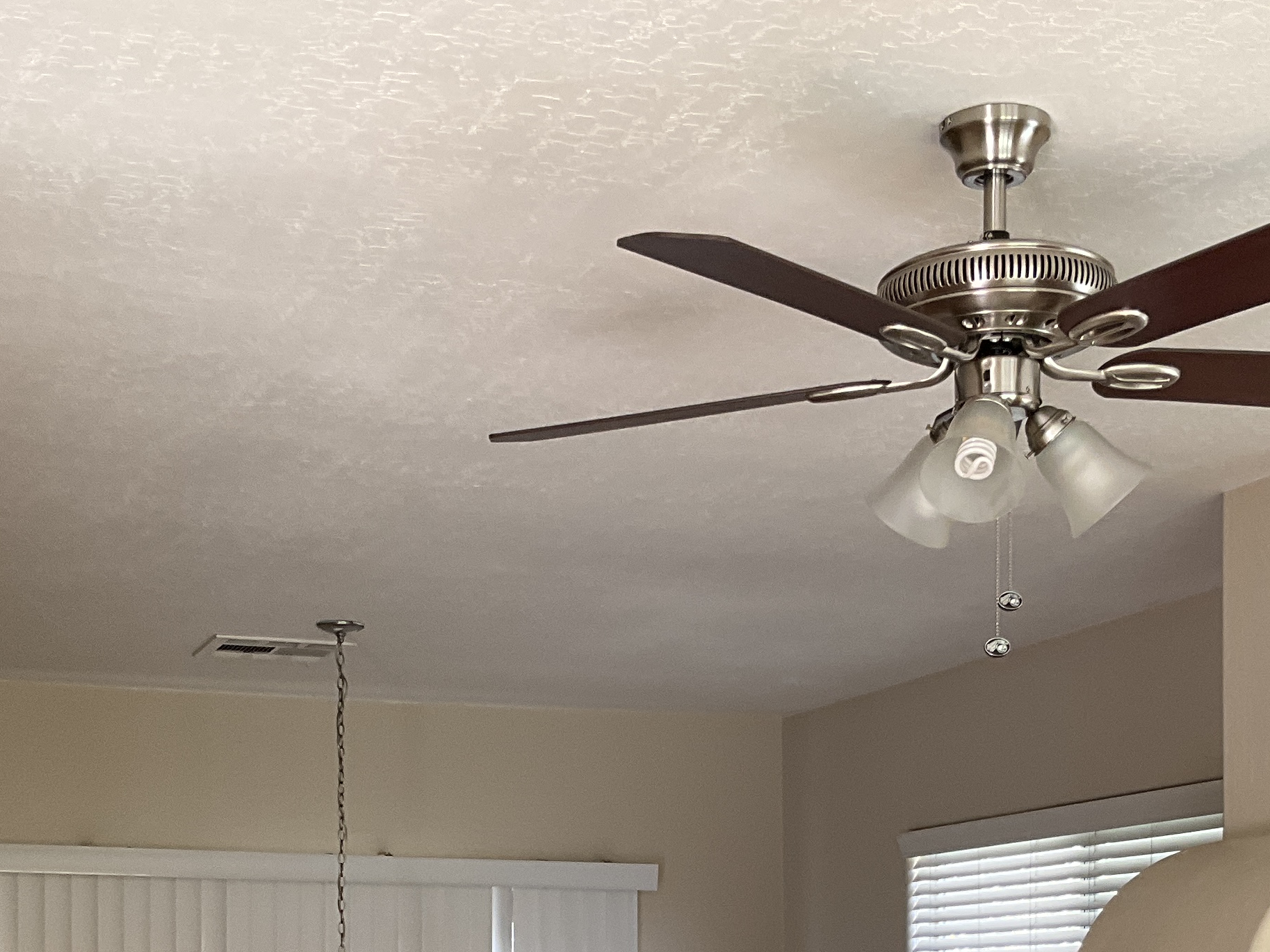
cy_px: 1012
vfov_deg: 21.9
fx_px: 2348
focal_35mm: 64
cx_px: 605
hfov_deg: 30.3
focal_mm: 3
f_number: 1.8
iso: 64
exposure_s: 1/122
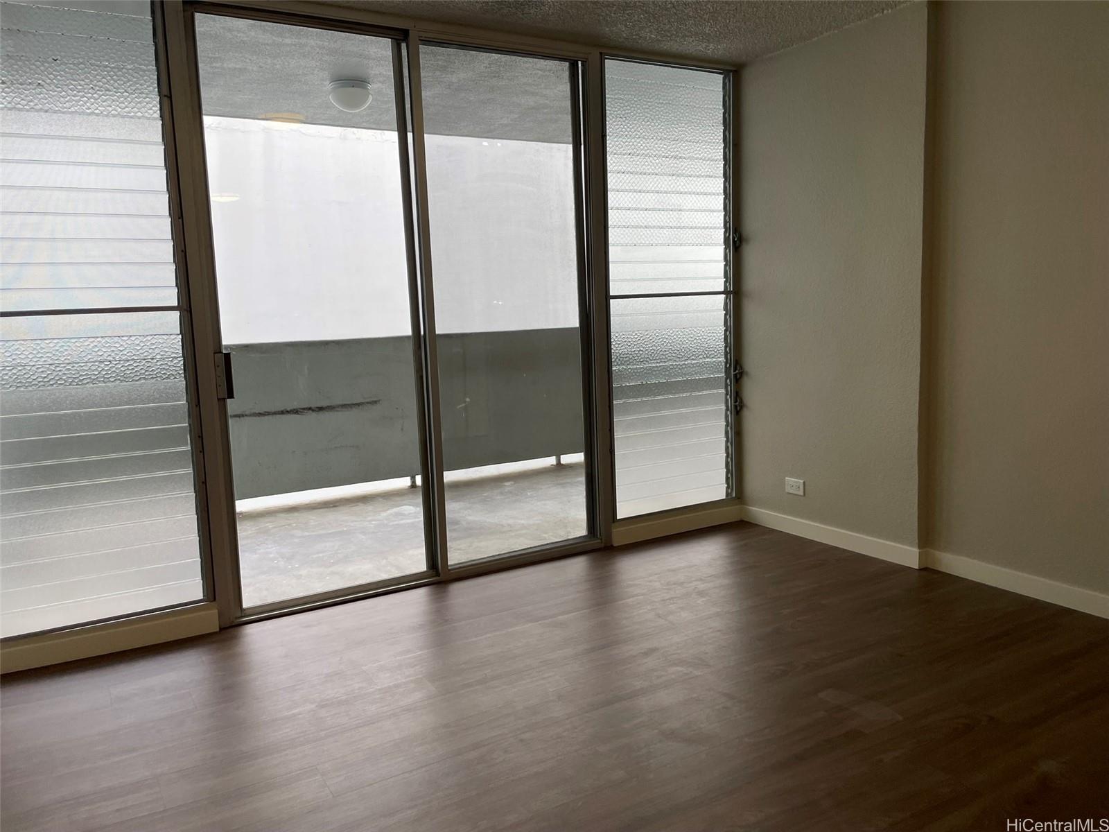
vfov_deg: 53.1
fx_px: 833
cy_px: 416
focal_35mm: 26
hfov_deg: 67.3
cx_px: 554
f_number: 1.6
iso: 32
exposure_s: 1/217
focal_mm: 4.2
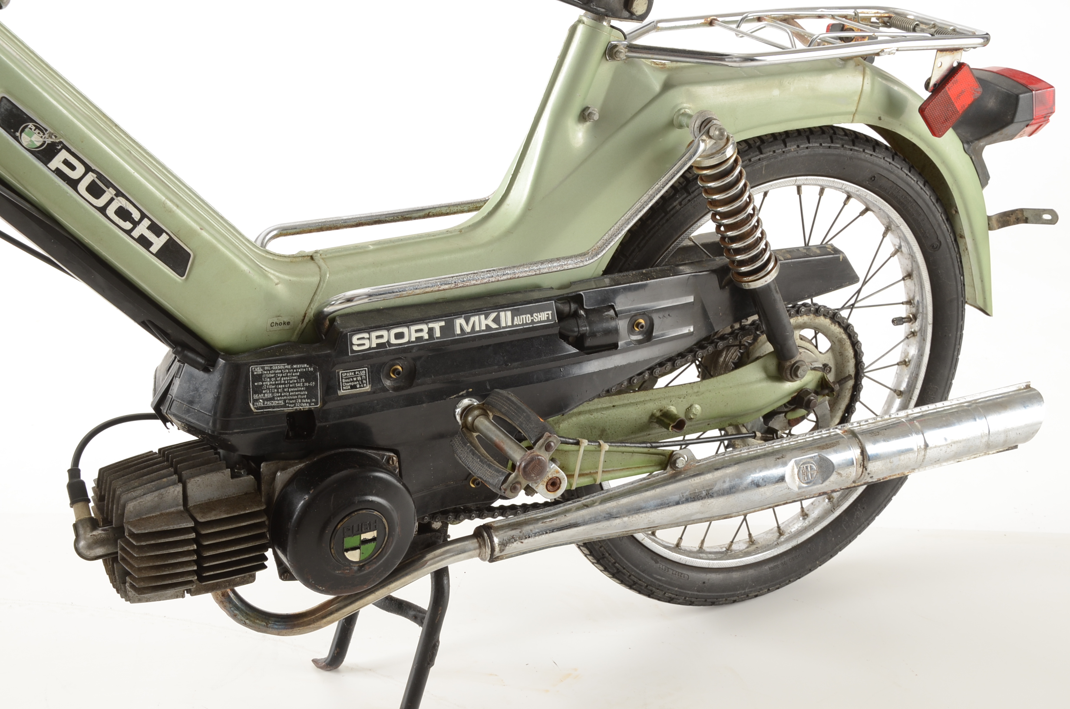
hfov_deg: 33.5
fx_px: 1780
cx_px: 535
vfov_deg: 22.5
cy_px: 354
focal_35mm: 60
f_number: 9
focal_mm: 40
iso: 200
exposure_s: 1/125
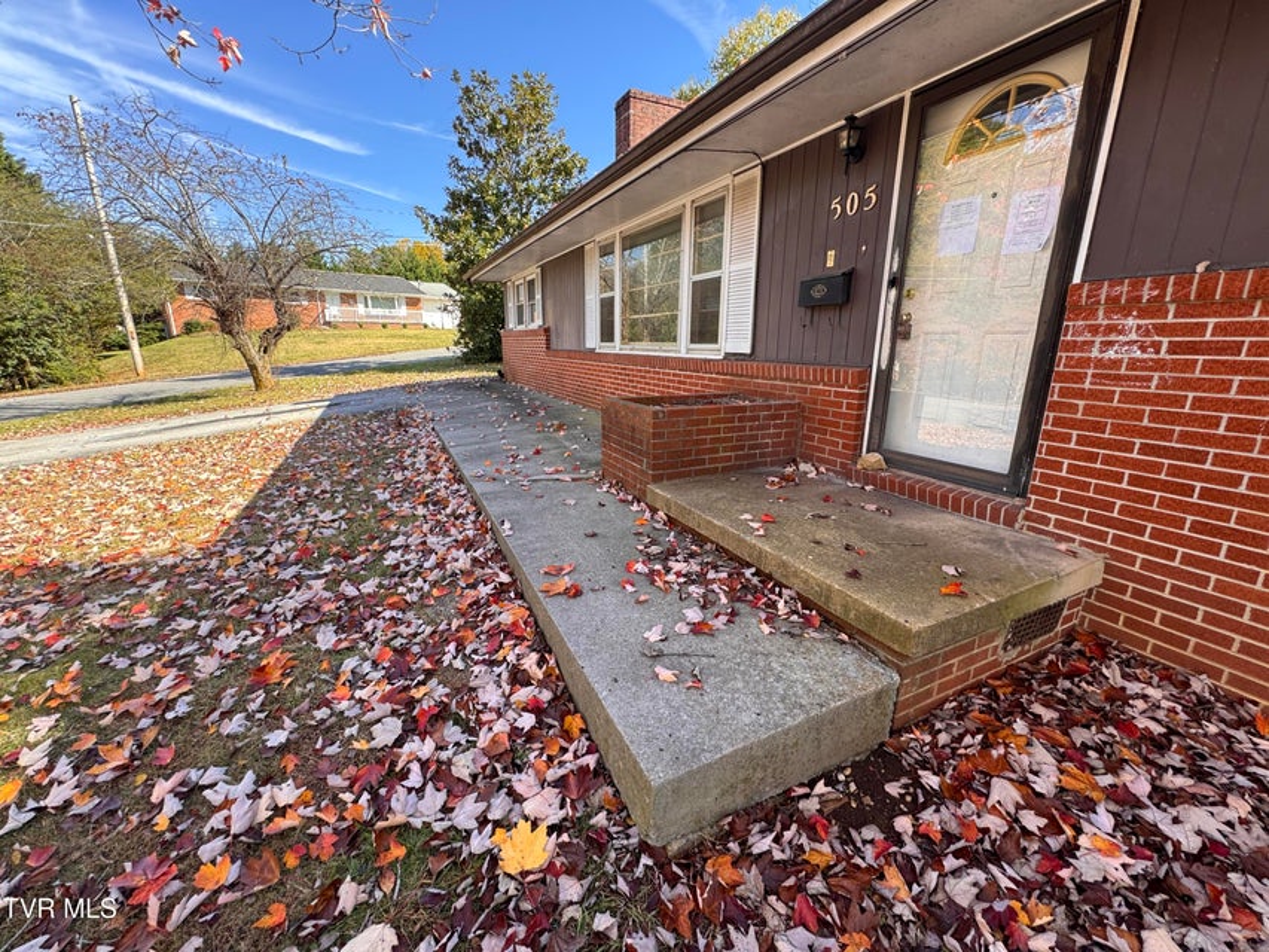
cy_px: 476
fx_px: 513
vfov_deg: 85.7
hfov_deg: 102.1
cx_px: 634
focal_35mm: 14
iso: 40
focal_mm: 2.22
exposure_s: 1/172
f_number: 2.2
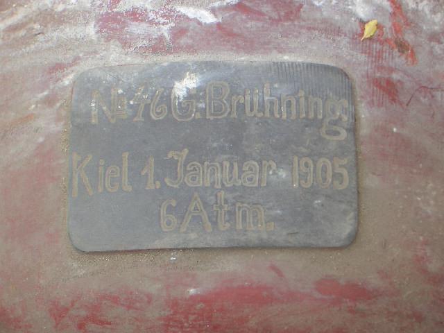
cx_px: 222
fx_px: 1347
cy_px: 166
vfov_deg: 14.1
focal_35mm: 105
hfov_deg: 18.7
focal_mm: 17.4
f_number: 4.8
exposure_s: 1/160
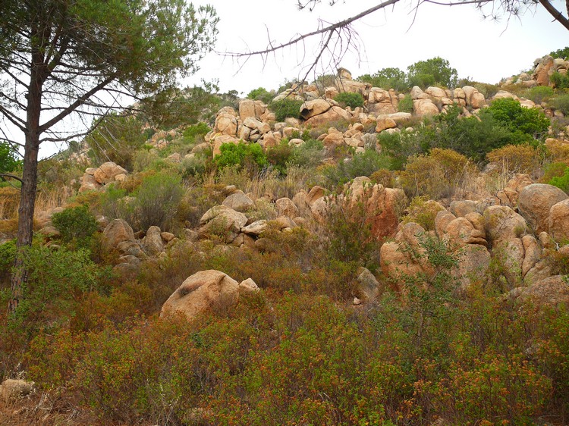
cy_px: 213
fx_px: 575
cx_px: 284
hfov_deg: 52.6
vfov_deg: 40.7
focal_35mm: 35
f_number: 2.8
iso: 100
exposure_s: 1/125
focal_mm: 7.4
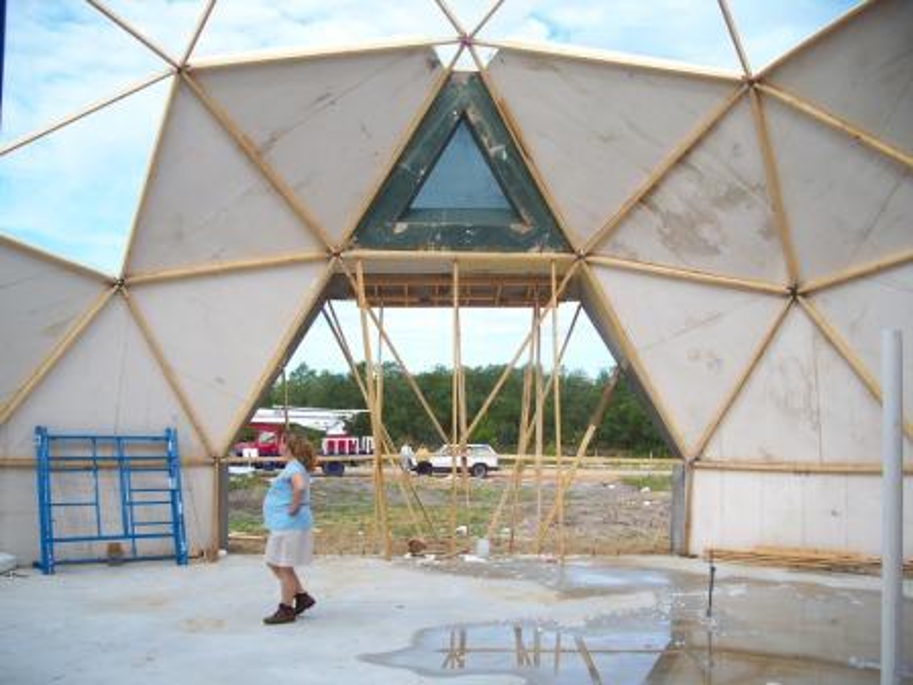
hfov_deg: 50.1
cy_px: 342
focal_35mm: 37
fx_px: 976
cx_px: 456
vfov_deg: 38.7
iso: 64
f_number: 2.8
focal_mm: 7.8
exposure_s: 1/400
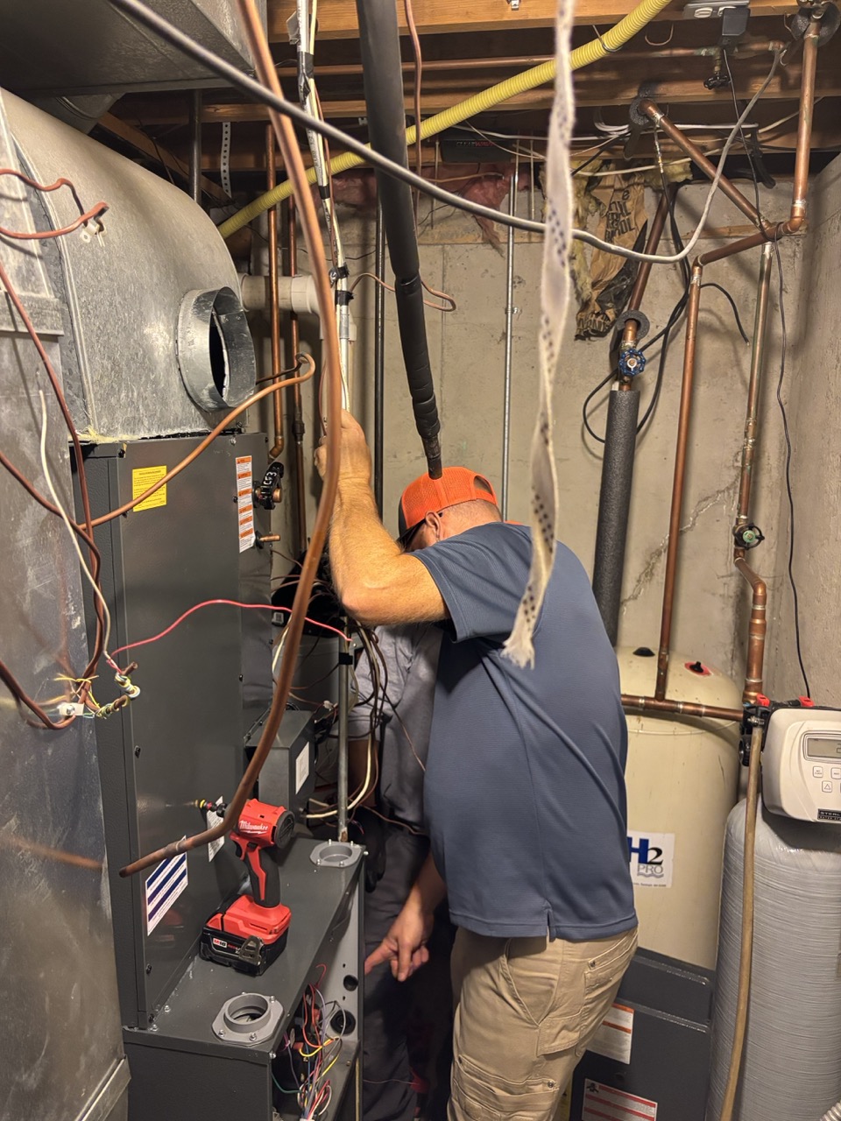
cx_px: 420
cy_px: 560
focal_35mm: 26
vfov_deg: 67.3
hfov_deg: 53.1
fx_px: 842
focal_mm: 5.96
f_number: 1.6
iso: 500
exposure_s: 1/60
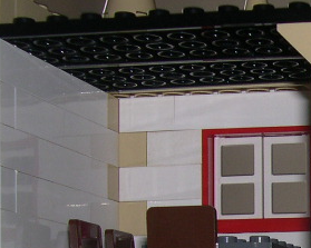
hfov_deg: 13.1
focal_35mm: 136
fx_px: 1251
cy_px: 354
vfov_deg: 11.0
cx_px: 513
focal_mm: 8
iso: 100
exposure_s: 1/60
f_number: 7.6
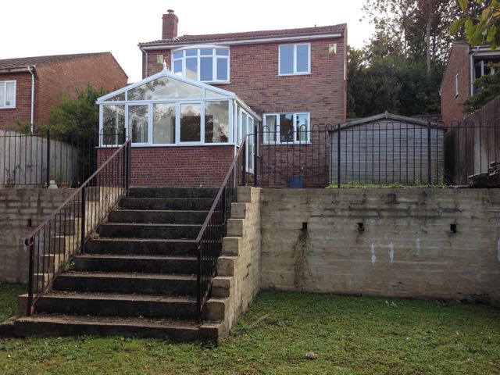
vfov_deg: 42.9
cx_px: 250
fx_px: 477
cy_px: 188
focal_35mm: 33
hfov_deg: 55.4
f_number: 2.4
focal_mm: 4.12
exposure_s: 1/249
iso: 50
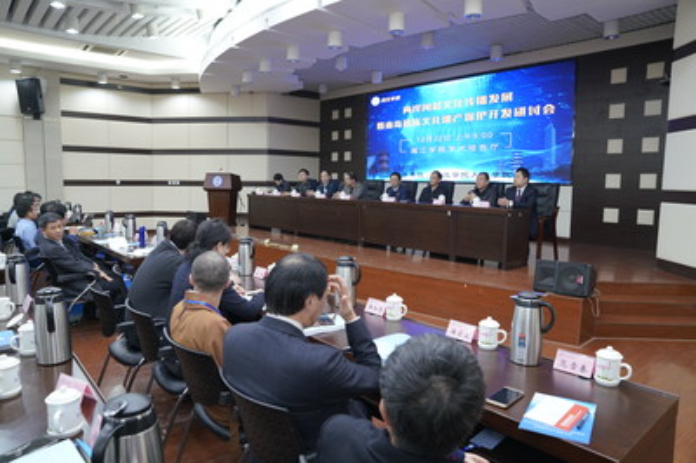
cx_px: 348
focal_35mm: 24
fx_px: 464
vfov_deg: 53.1
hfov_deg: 73.8
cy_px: 232
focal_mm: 24
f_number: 4.5
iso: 1250
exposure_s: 1/50
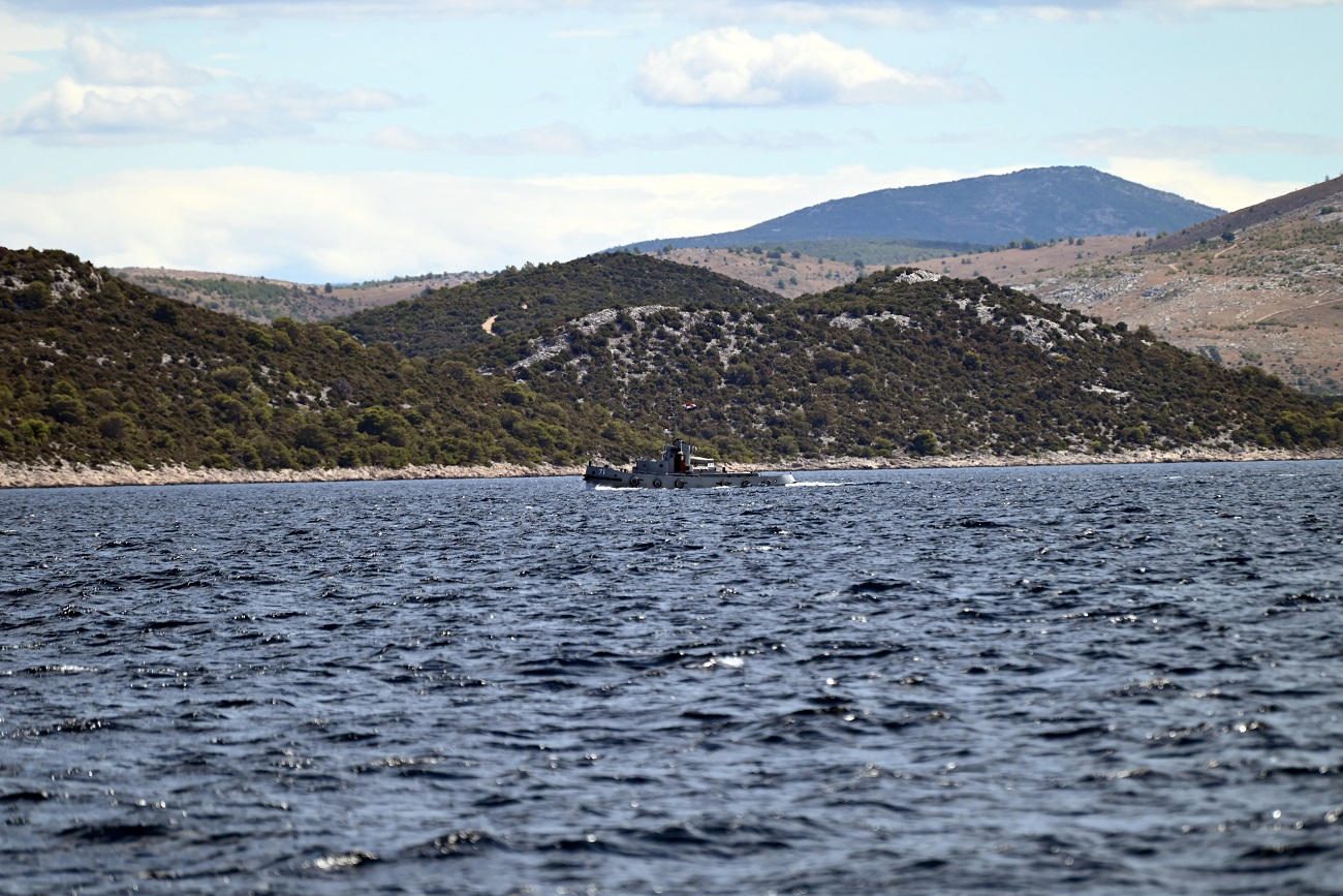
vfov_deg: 4.6
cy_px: 448
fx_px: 11192
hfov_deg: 6.9
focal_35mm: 300
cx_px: 672
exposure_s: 1/1000
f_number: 5.6
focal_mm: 300
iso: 200
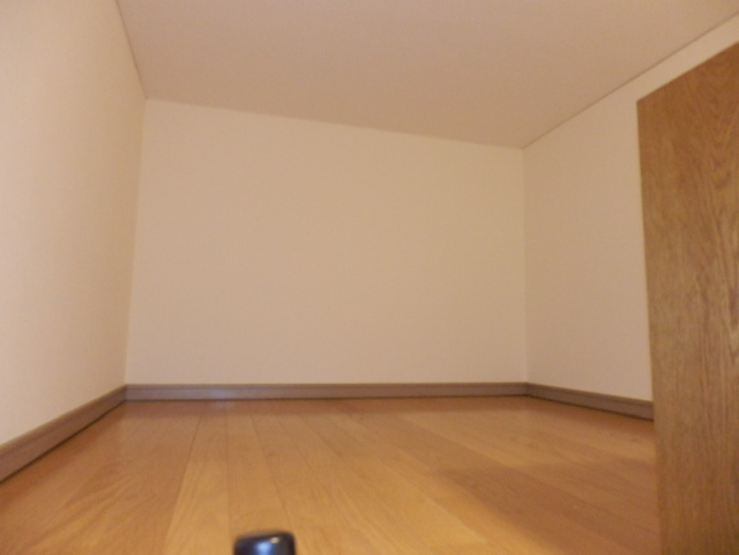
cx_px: 370
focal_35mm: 24
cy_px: 278
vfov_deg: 56.8
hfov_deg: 71.6
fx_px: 512
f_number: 3
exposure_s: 1/30
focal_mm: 4.2
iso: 800
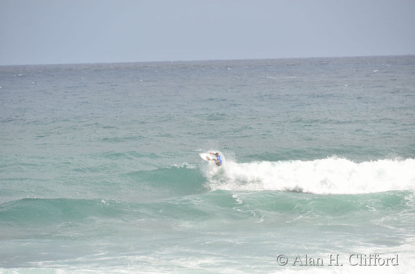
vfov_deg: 4.6
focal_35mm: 300
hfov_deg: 6.9
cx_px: 208
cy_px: 137
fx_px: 3450
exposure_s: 1/800
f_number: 6.3
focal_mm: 200
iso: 200
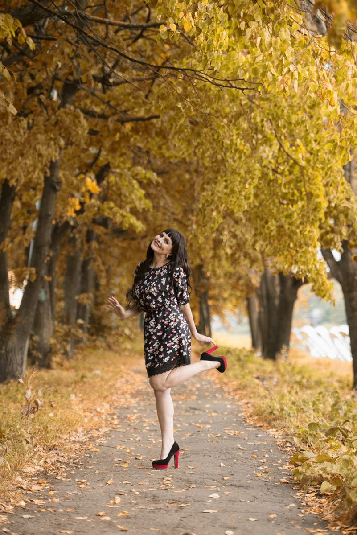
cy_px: 268
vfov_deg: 20.0
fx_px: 1516
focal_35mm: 102
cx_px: 178
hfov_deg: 13.4
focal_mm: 102
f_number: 2.8
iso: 100
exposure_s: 1/125
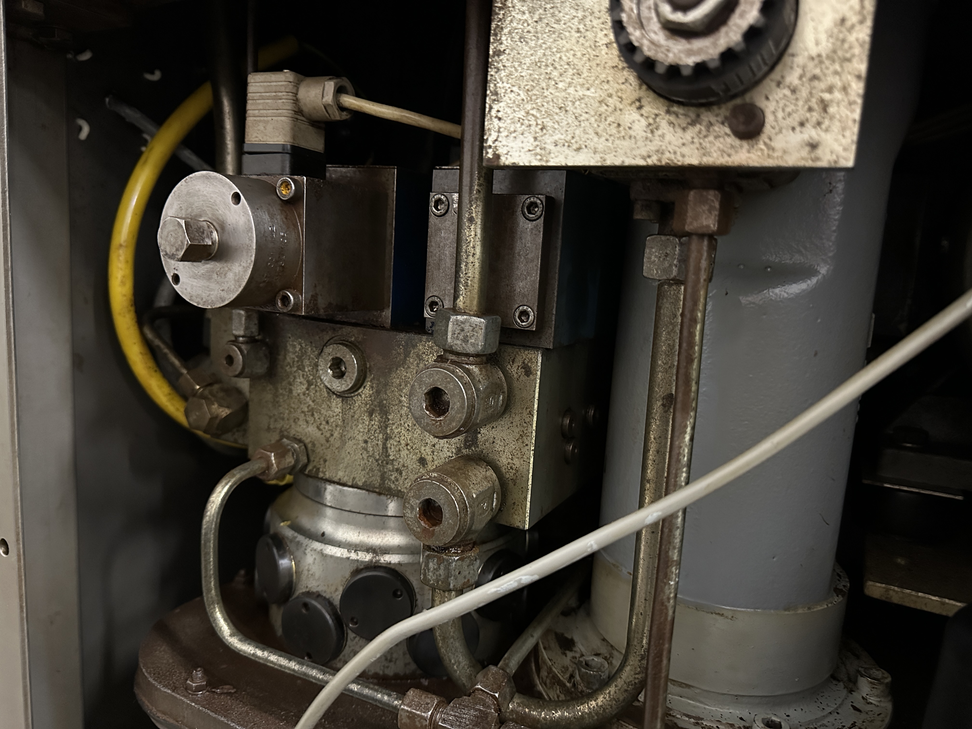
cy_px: 364
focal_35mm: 24
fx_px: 674
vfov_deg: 56.8
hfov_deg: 71.6
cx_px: 486
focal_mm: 6.86
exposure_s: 1/25
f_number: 1.78
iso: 1250
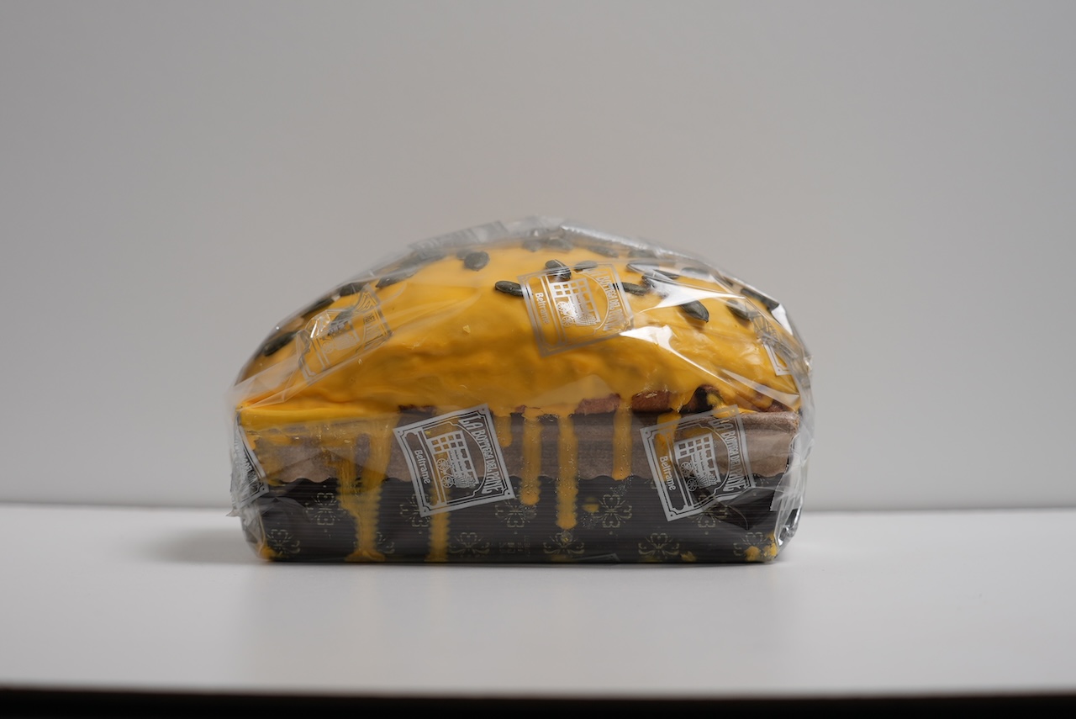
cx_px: 538
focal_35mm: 108
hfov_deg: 18.9
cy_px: 360
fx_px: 3230
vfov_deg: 12.7
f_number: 4
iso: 160
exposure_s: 1/160
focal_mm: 72
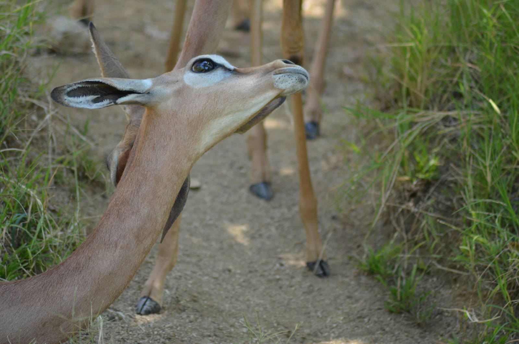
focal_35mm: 330
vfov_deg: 4.1
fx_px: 4748
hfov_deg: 6.3
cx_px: 260
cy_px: 172
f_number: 4.8
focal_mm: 220
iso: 1100
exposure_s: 1/500
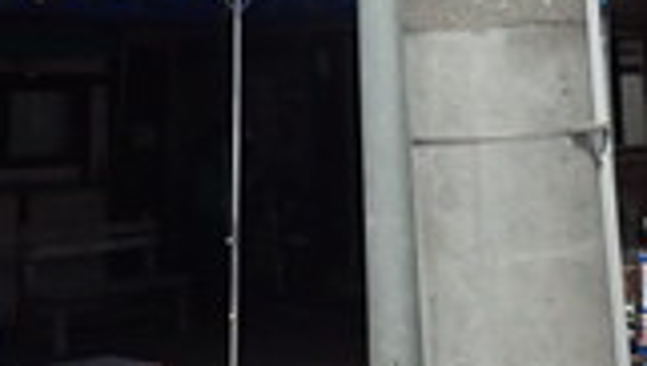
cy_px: -117
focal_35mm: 76
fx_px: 1305
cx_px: 185
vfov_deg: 15.2
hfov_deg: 27.6
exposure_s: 1/1250
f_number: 8
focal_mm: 4.5
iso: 800
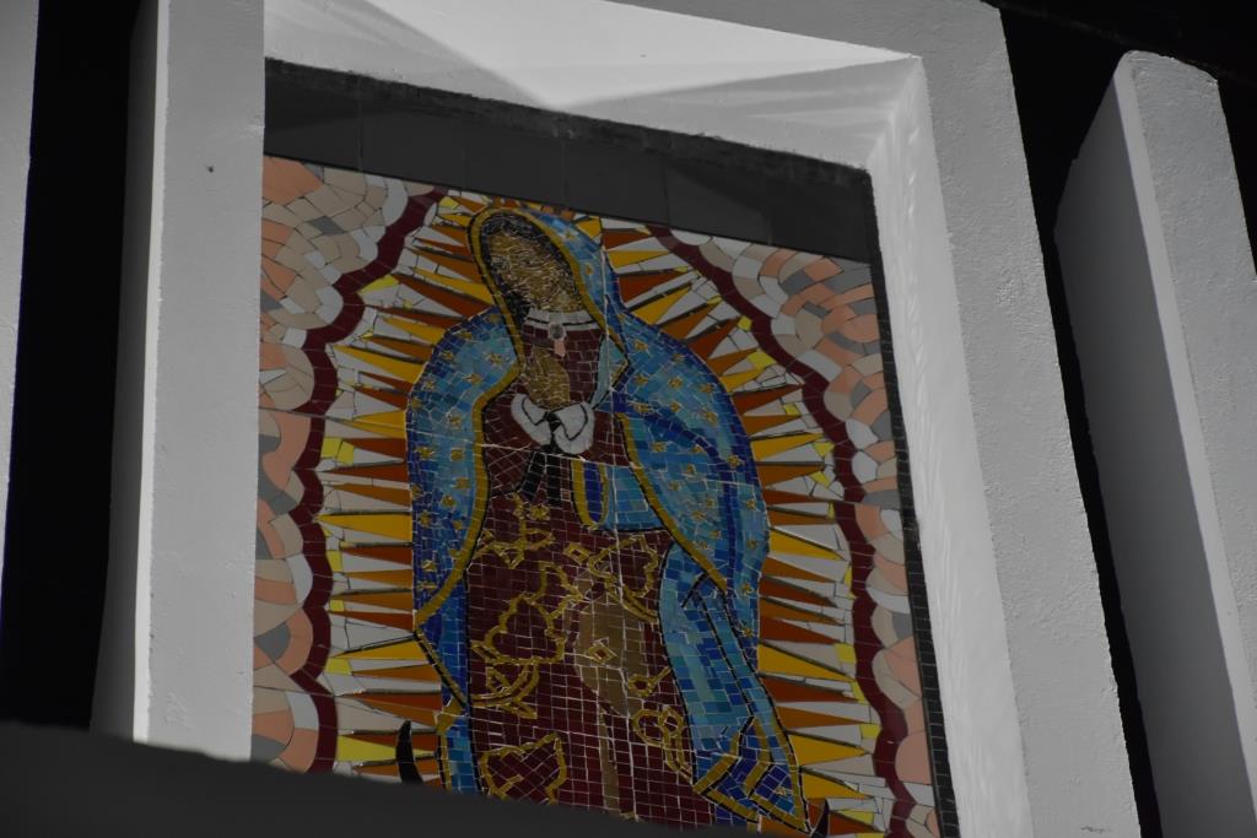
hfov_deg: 16.1
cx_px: 628
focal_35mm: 128
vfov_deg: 10.8
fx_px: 4452
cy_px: 419
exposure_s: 1/30
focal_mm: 85
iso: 1250
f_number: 5.3
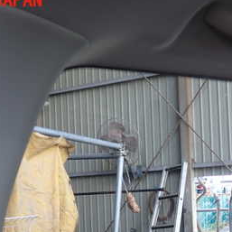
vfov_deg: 27.1
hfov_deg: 27.6
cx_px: 149
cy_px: 192
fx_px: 470
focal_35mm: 62
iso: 100
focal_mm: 5.4
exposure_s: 1/60
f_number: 2.3
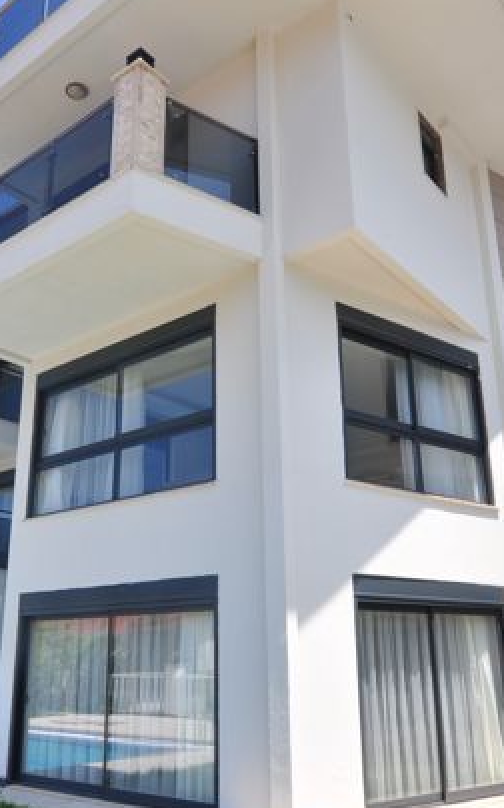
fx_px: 704
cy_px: 430
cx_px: 221
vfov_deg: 59.6
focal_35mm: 32
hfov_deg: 39.3
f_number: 13
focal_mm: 12
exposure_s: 1/100
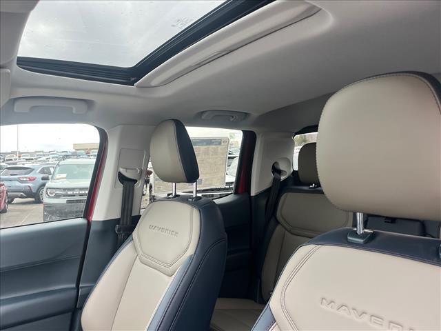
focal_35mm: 26
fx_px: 331
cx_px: 220
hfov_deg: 67.3
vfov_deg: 53.1
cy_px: 166
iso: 125
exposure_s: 1/60
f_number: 1.6
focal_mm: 5.1
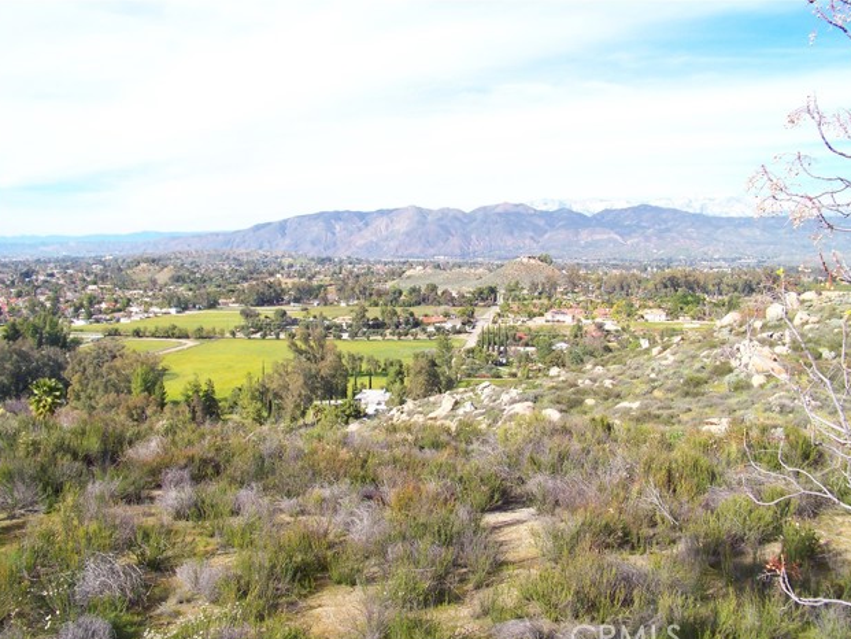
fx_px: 836
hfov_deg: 53.9
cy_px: 328
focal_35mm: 34
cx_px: 429
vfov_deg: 41.8
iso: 64
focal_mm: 5.85
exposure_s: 1/400
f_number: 3.6
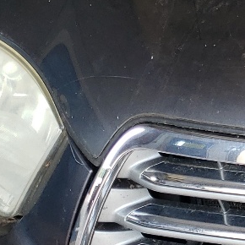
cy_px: 53
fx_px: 1017
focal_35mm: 127
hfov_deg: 11.8
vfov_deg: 13.7
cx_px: 533
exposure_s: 1/135
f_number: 1.5
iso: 50
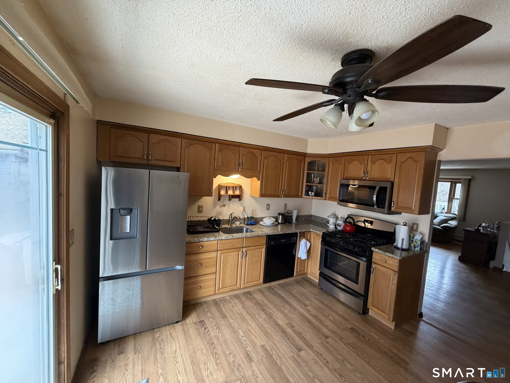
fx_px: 206
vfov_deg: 85.7
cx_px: 255
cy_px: 192
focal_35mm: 14
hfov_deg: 102.1
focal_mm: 2.22
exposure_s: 1/60
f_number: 2.2
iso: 250
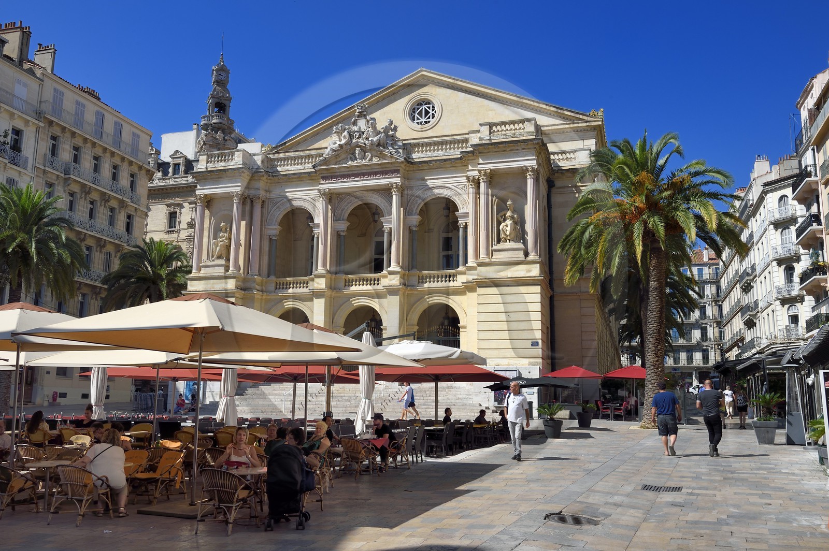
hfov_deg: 58.8
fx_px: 736
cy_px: 276
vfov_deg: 41.0
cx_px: 414
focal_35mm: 32
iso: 200
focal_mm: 32
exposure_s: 1/250
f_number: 14
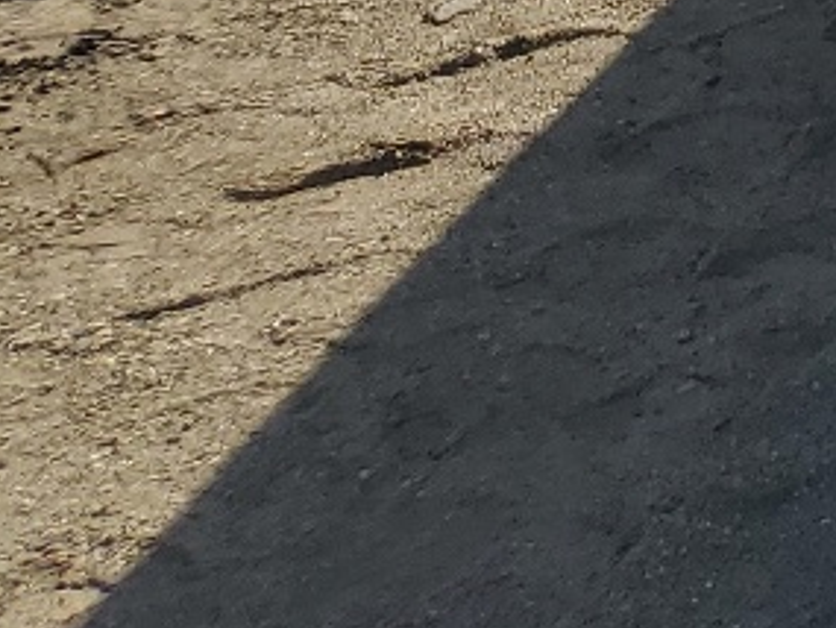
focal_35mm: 146
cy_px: -728
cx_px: 2226
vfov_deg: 9.4
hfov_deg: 10.7
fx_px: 3527
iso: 50
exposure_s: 1/5000
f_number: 1.5
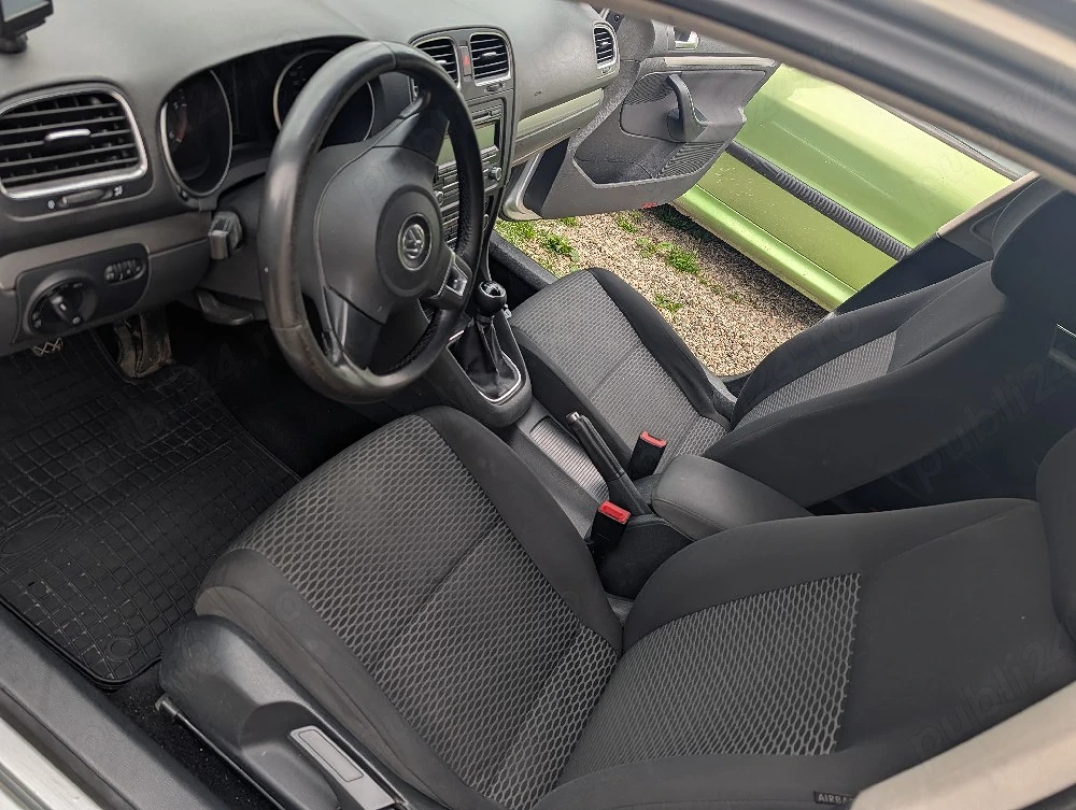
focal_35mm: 24
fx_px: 747
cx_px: 538
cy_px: 405
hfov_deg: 71.5
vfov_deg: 56.9
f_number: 1.68
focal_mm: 6.9
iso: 21
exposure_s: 1/159
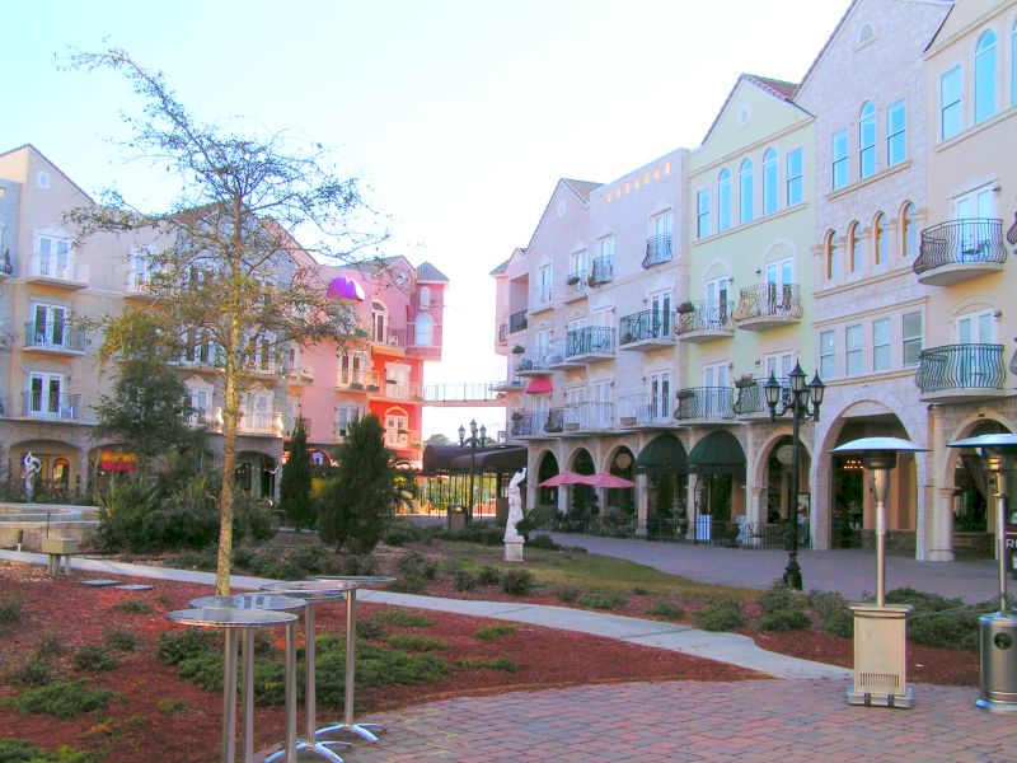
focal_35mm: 38
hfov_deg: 49.0
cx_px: 508
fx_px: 1116
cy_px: 382
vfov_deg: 37.7
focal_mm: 6.3
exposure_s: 1/160
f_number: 5.6
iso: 50
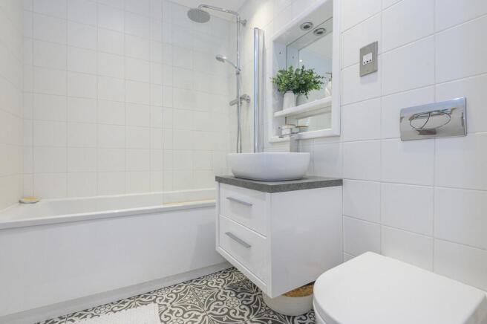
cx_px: 244
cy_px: 162
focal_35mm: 16
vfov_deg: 73.6
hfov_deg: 96.8
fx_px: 216
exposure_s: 1/25
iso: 800
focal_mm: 16
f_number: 8
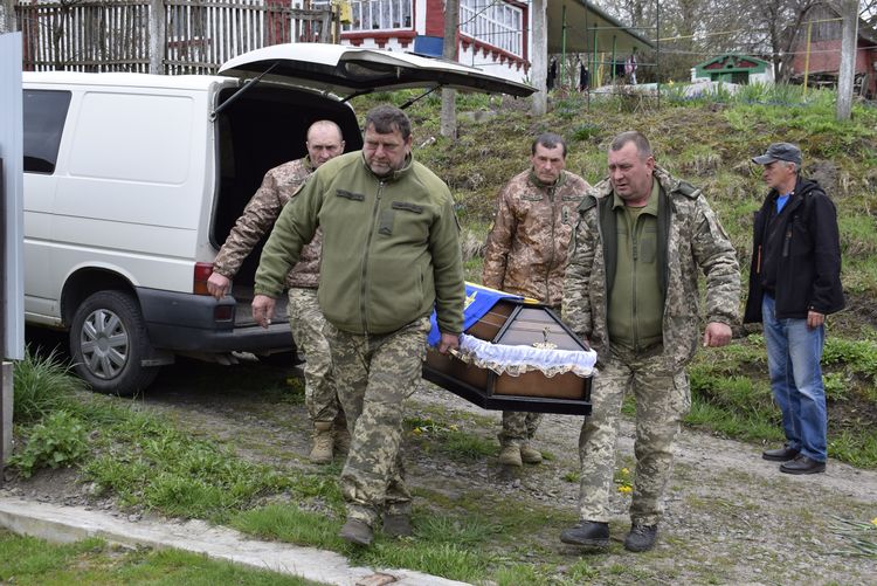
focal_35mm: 46
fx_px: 1133
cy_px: 293
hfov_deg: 42.3
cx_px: 438
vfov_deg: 29.0
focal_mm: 31
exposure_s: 1/250
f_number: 8
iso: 250
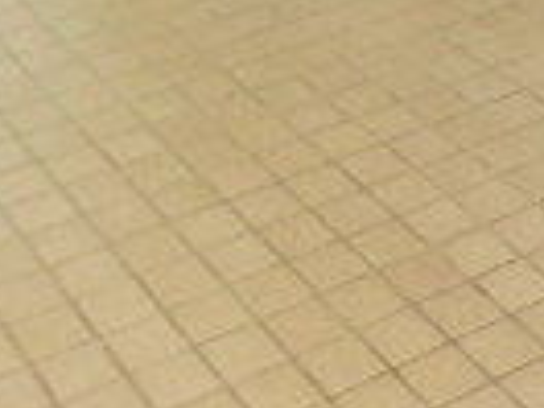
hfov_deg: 18.9
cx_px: 495
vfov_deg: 13.2
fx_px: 1603
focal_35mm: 102
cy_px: -309
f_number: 3.5
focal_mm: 3.7
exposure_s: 1/30
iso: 500
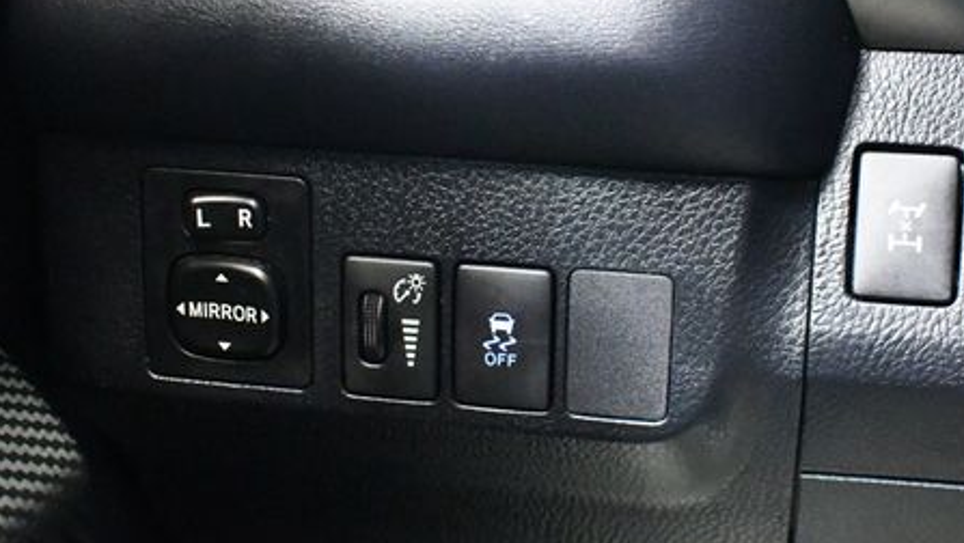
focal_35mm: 54
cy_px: 263
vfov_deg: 22.3
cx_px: 612
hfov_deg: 38.2
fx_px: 1381
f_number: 3.5
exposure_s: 1/40
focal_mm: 18
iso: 12800
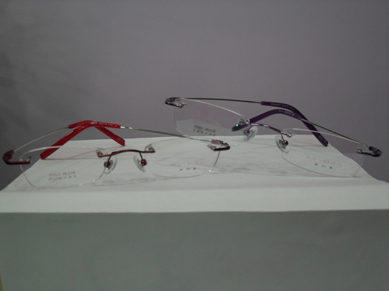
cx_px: 194
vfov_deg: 29.7
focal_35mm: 49
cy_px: 146
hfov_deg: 38.9
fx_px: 551
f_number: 3.1
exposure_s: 1/45
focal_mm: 8.1
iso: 80
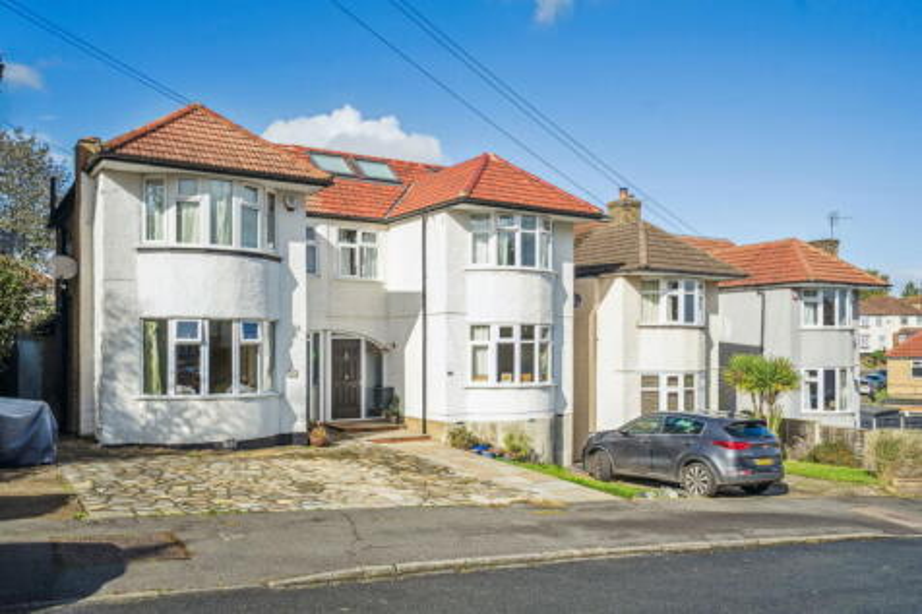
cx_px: 461
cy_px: 307
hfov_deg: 63.7
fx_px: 742
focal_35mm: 29
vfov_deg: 44.9
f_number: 6.3
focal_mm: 29
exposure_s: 1/2000
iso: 640
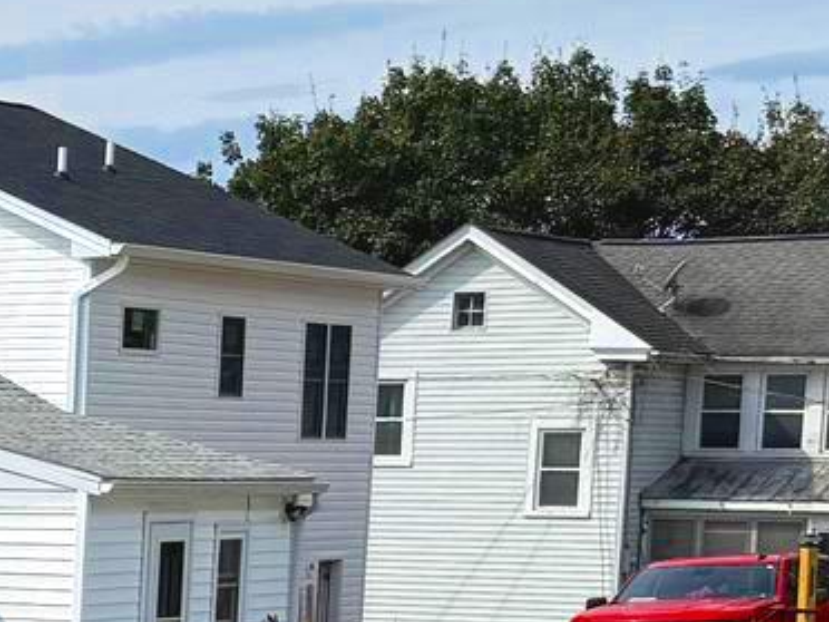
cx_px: -1399
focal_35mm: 132
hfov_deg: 11.3
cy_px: 754
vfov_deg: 11.0
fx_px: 3161
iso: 80
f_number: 1.78
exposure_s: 1/4975
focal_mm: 6.76
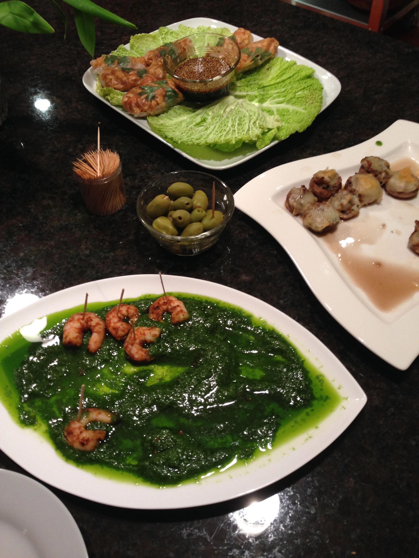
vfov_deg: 55.4
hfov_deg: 42.9
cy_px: 279
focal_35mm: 33
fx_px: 533
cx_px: 210
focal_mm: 4.12
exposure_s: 1/20
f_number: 2.4
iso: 100
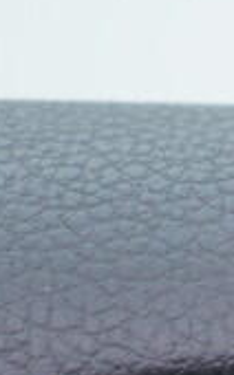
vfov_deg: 9.0
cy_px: 703
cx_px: 766
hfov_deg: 5.5
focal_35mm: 221
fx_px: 2259
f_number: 3.2
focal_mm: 24
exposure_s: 1/50
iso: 125
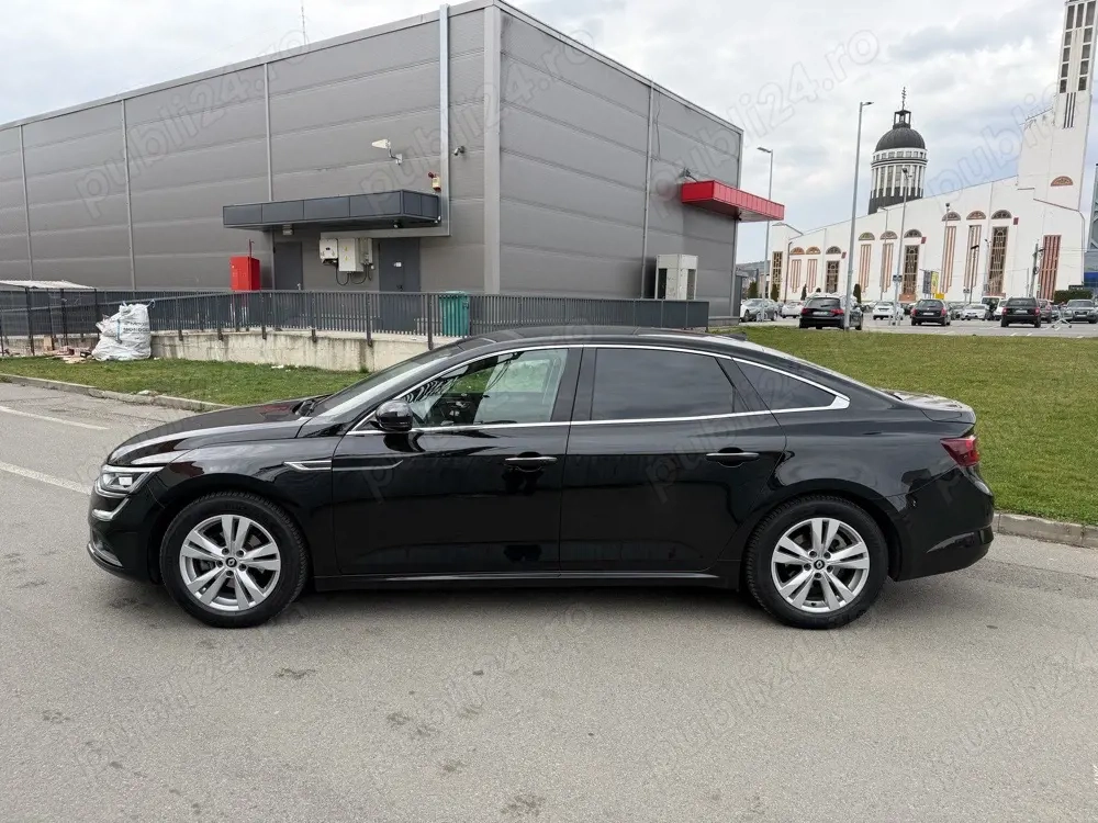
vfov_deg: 56.8
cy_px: 412
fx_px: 761
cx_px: 549
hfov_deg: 71.6
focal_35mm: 24
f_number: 1.78
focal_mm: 6.76
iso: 80
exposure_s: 1/1553
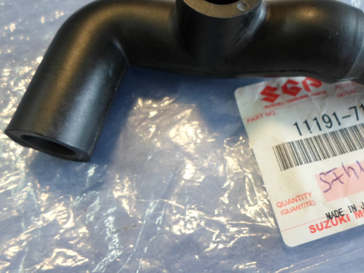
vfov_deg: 42.7
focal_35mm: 33
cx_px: 237
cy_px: 106
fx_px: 347
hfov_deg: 54.4
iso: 120
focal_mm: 4.5
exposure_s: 1/30
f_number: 2.5
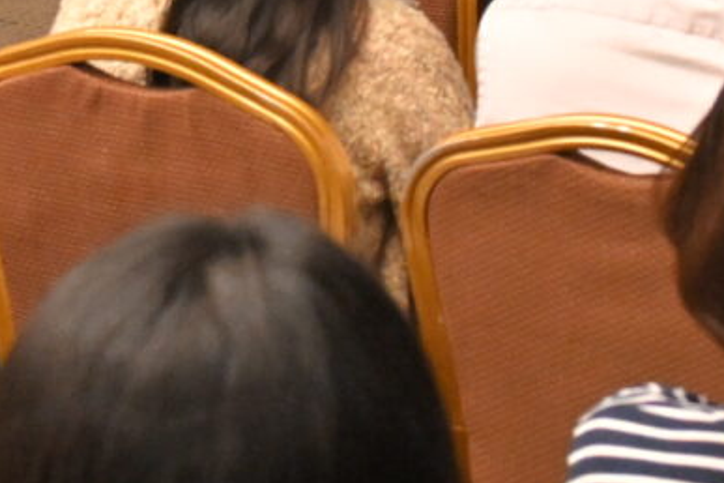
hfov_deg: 9.9
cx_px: -602
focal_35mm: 195
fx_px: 3928
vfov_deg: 6.7
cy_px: -701
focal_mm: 29.5
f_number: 4.5
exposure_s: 1/151
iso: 4000
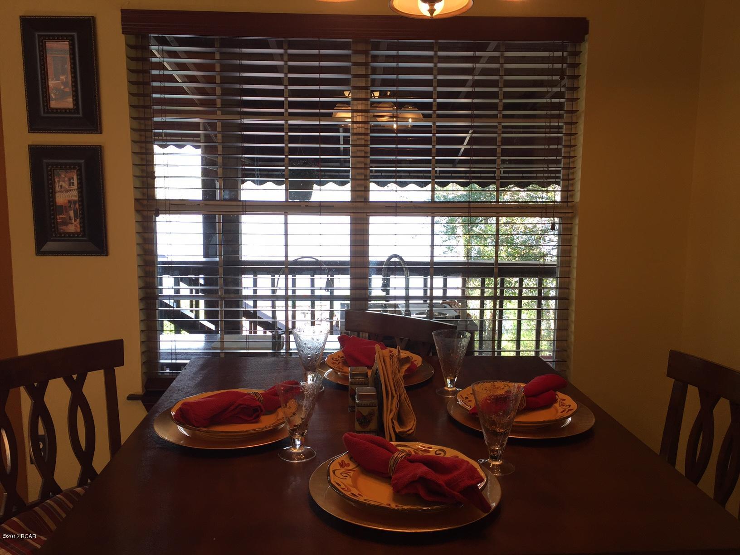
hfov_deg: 61.7
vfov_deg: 48.2
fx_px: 620
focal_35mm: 29
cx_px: 370
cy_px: 278
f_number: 2.2
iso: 32
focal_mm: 4.15
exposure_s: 1/60
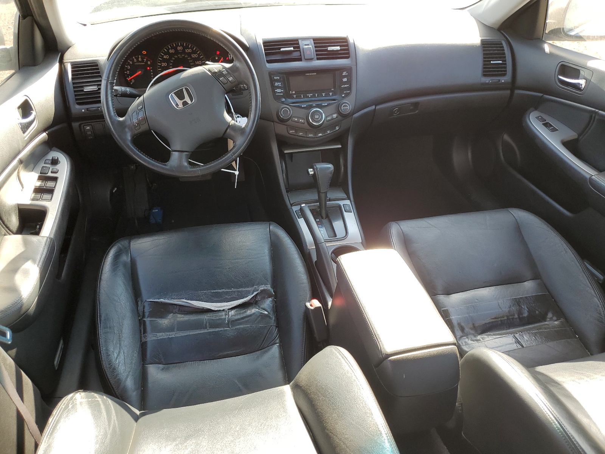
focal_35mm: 26
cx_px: 302
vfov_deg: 53.1
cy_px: 227
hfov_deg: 67.3
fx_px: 454
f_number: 1.5
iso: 50
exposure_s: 1/182
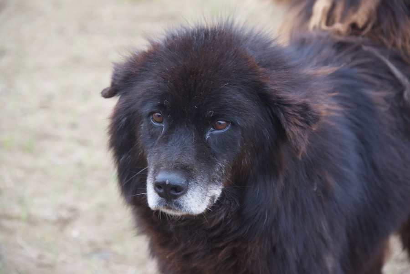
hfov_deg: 11.4
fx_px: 2051
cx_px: 205
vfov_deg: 7.6
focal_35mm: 180
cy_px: 137
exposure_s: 1/60
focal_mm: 180
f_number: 5.6
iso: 640
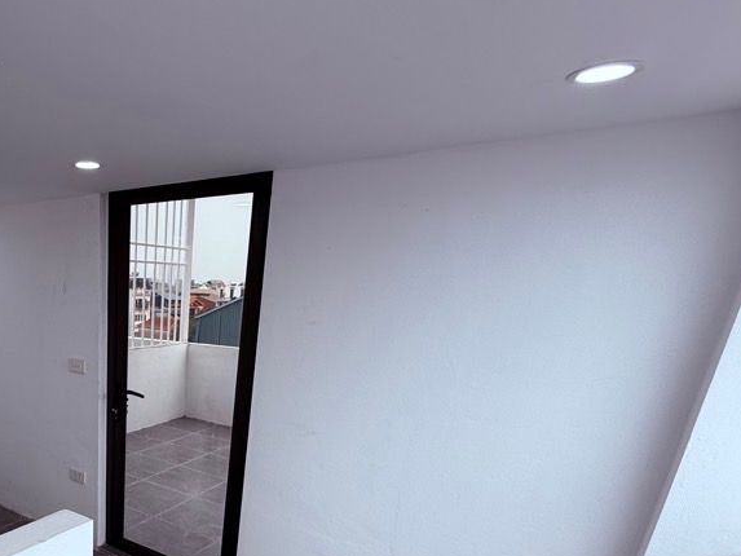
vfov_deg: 50.8
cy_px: 460
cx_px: 119
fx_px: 535
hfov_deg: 61.8
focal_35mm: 25
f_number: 2.2
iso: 50
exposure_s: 1/284
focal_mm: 2.22
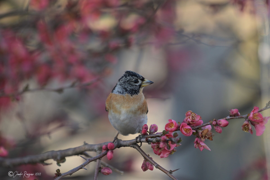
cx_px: 135
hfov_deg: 4.1
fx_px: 3748
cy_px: 90
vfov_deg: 2.7
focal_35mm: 500
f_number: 5.6
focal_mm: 500
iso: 1800
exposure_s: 1/1000
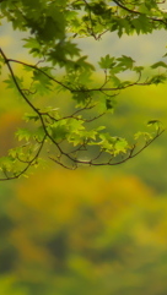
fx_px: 2968
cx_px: 266
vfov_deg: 5.6
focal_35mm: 378
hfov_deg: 3.2
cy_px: 601
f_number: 1.8
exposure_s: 1/8000
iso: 800
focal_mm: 85
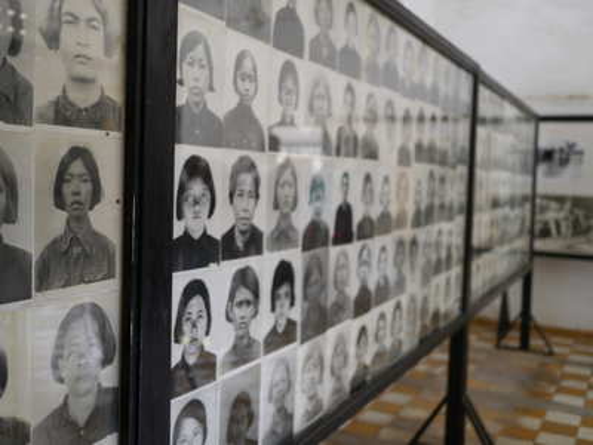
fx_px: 685
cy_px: 222
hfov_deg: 46.8
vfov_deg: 36.0
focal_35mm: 40
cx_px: 296
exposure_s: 1/60
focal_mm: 20
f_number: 1.7
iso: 400
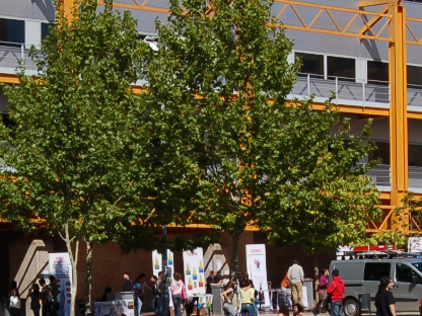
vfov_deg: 8.9
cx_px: 152
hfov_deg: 11.9
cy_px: 310
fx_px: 2024
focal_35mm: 166
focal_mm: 30
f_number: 10
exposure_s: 1/400
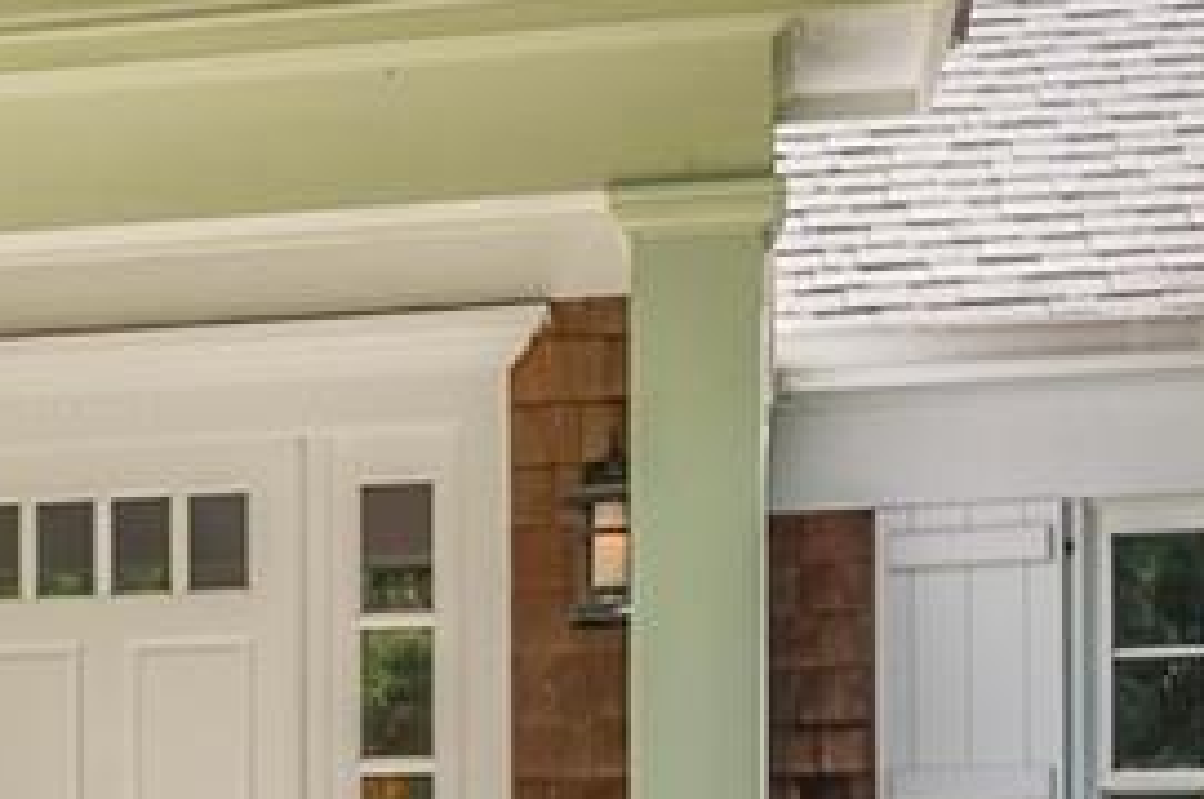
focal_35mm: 121
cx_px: -586
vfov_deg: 11.0
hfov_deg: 15.6
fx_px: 4042
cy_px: 1076
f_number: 8
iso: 100
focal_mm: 16
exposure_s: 1/80
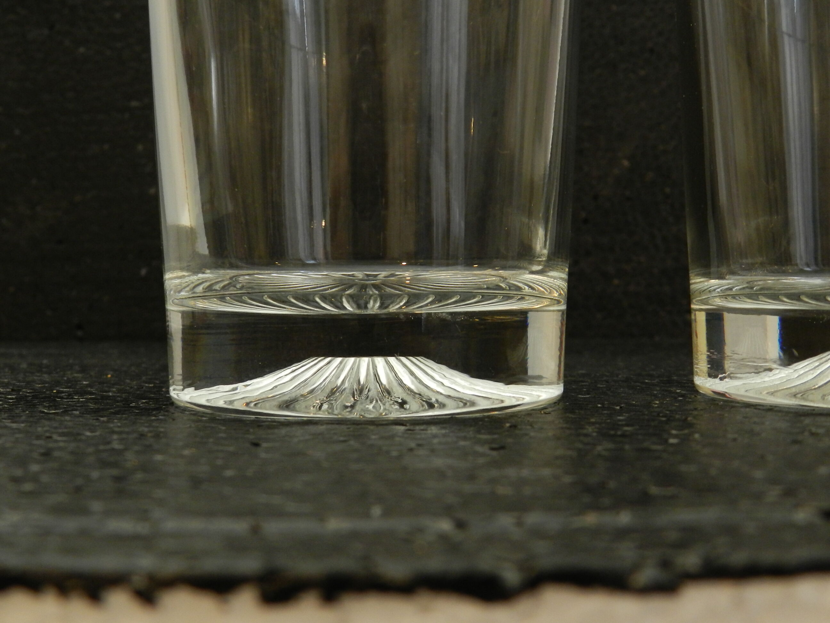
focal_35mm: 46
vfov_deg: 31.5
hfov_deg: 41.2
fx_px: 1103
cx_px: 415
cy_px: 312
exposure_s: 1/10
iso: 400
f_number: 4.2
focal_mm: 8.1
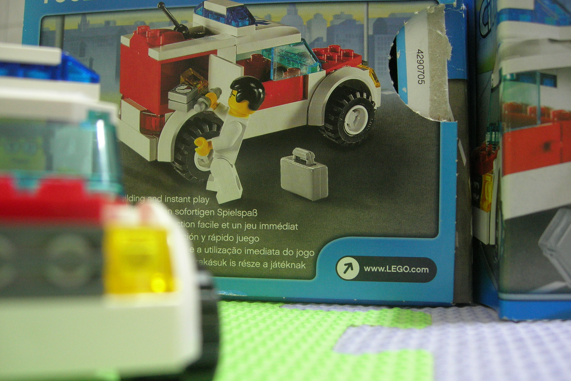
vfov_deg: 33.4
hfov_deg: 48.5
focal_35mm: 40
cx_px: 286
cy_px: 198
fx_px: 634
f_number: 2.8
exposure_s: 1/3.9
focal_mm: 7.8
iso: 120
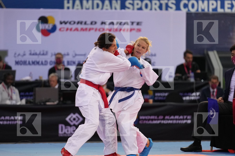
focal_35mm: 300
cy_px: 78
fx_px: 1958
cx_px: 118
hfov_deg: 6.9
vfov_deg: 4.6
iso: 2500
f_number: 2.8
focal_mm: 200
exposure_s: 1/1000
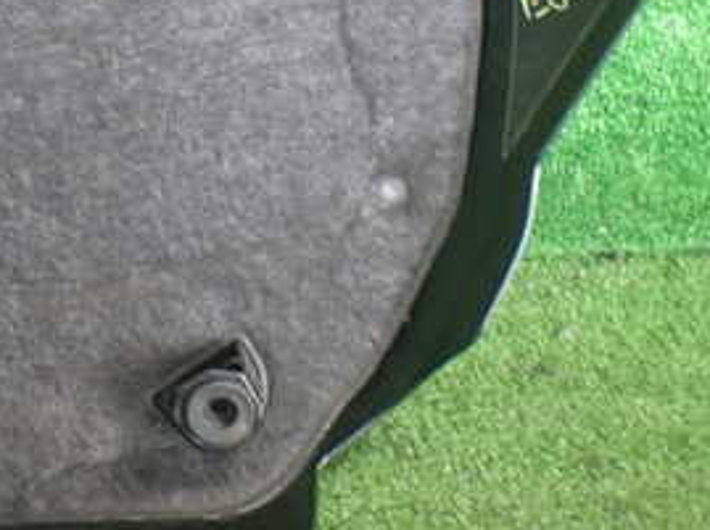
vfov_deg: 21.5
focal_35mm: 67
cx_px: 24
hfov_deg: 27.6
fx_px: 1372
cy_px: 71
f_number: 2.3
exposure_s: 1/50
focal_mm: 5.4
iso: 800
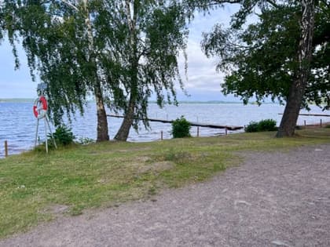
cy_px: 124
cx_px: 165
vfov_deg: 53.1
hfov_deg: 67.3
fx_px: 248
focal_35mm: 26
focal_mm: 5.7
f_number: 1.5
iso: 50
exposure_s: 1/1224
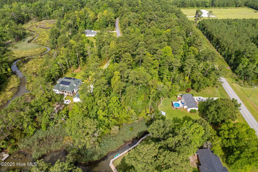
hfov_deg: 78.6
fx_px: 158
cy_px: 86
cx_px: 129
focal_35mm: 22
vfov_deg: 57.2
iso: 100
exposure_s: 1/120
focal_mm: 8.38
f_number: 2.8
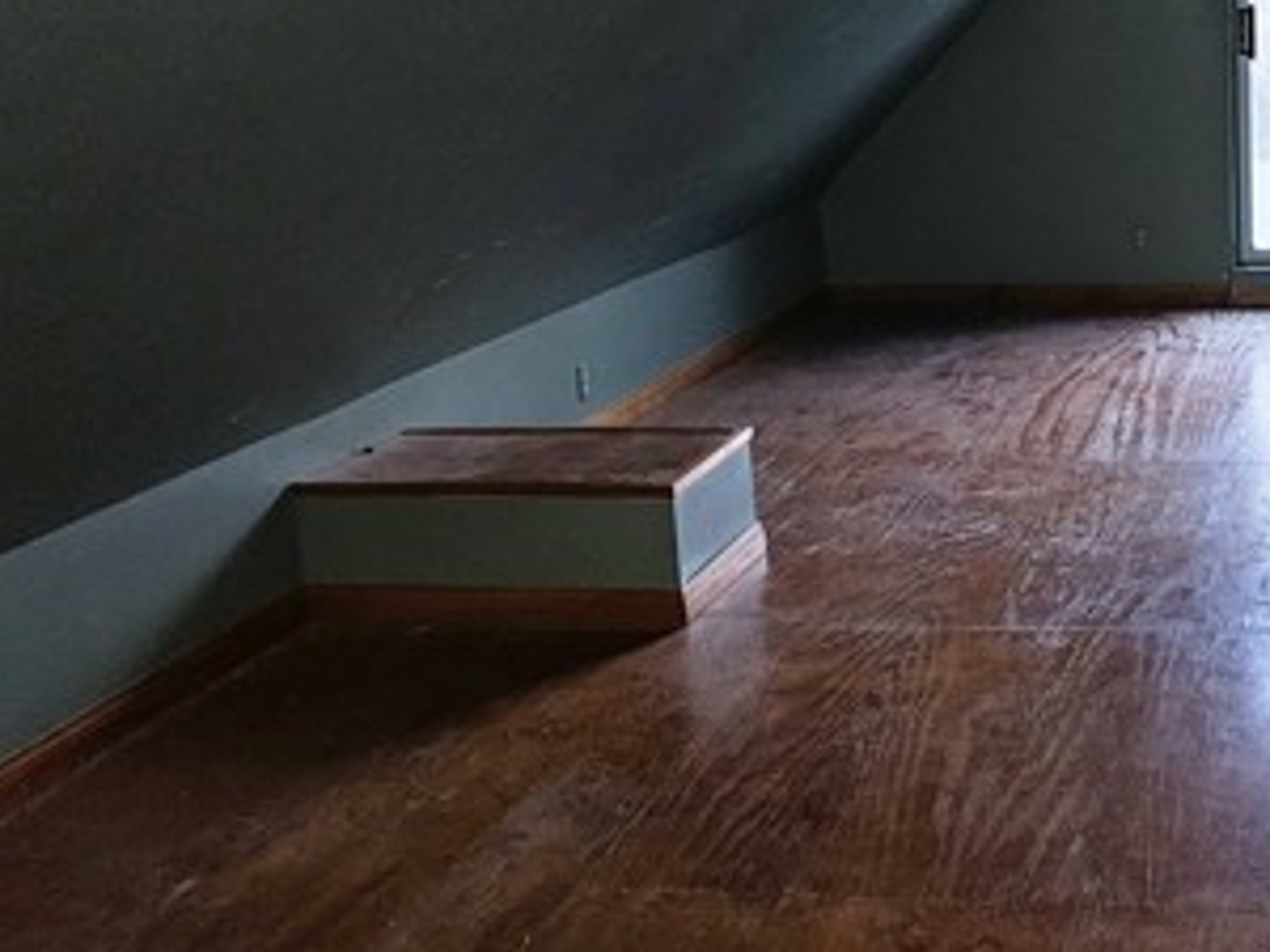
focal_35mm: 49
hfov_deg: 35.4
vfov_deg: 29.5
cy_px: 317
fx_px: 1798
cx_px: 1253
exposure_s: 1/24
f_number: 1.7
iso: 160
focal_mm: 6.3
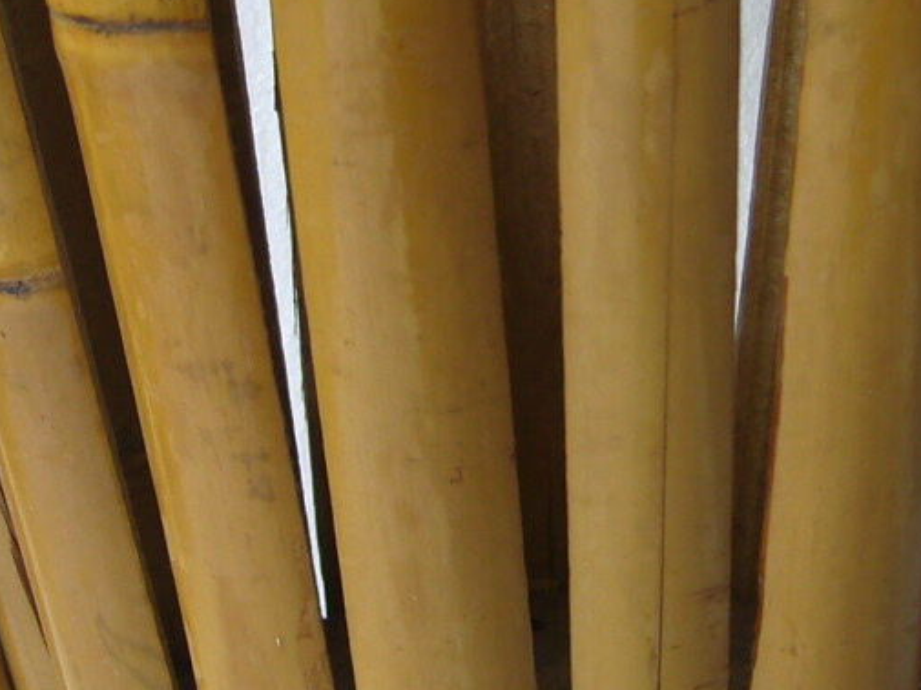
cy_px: 296
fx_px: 2951
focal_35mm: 111
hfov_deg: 17.7
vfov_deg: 13.3
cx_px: 551
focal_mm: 5.8
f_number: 2.8
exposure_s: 1/60
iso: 80
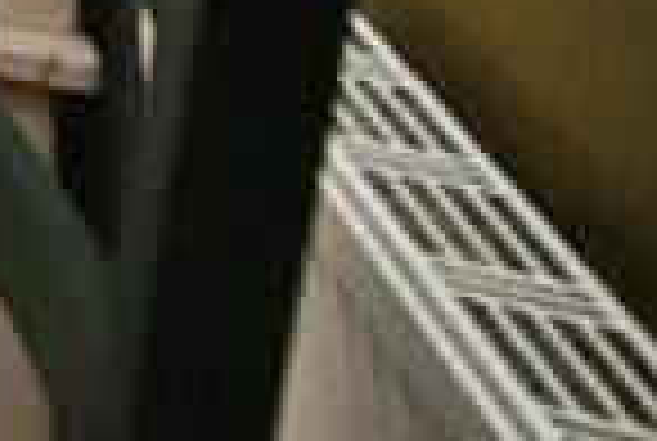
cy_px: -866
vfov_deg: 10.3
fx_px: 1792
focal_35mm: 98
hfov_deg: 10.0
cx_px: -1570
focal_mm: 14
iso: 100
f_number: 4
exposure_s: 1/60
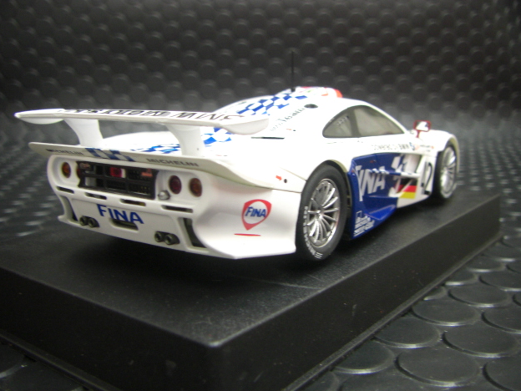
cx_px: 260
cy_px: 196
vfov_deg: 36.8
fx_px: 587
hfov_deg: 47.9
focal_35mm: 39
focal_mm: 6.3
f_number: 3.4
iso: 200
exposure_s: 1/13
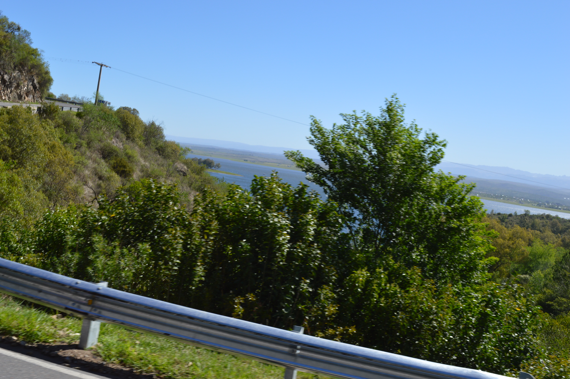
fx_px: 617
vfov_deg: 34.1
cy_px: 190
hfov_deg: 49.6
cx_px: 285
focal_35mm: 39
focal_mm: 26
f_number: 8
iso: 100
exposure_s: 1/250
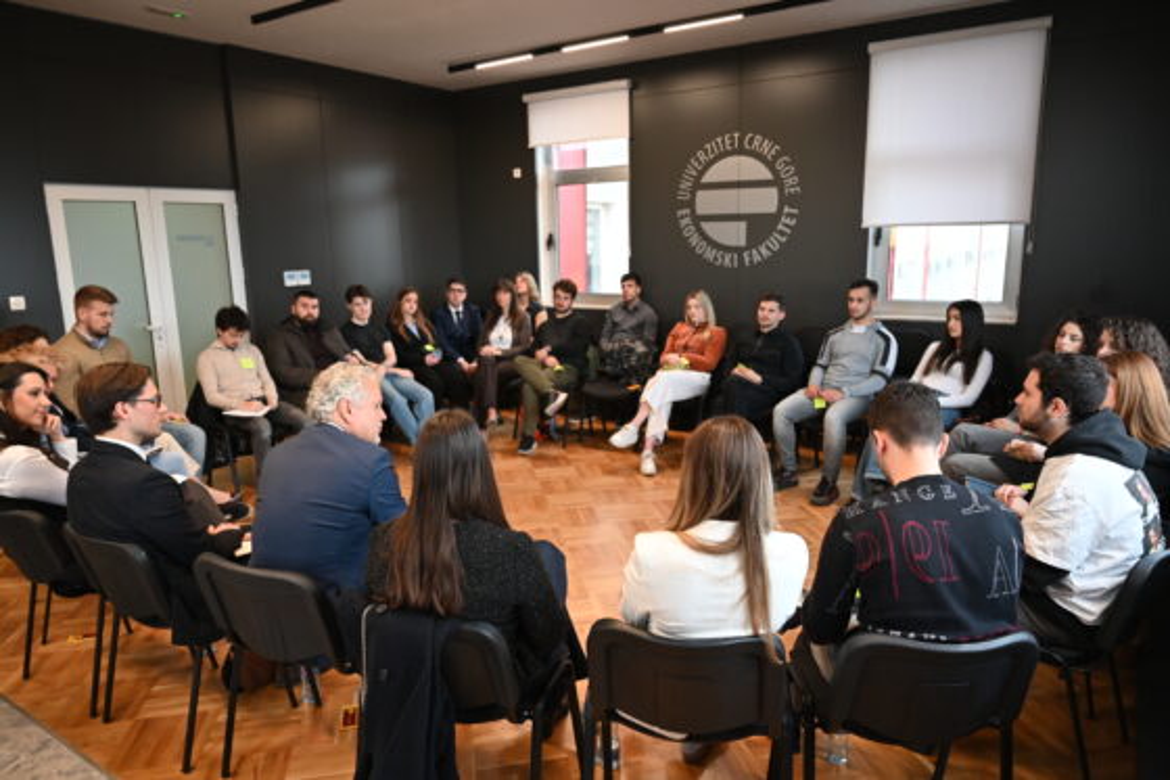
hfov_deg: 73.8
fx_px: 780
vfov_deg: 53.1
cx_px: 585
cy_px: 390
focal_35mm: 24
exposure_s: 1/125
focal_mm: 24
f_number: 4
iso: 1600
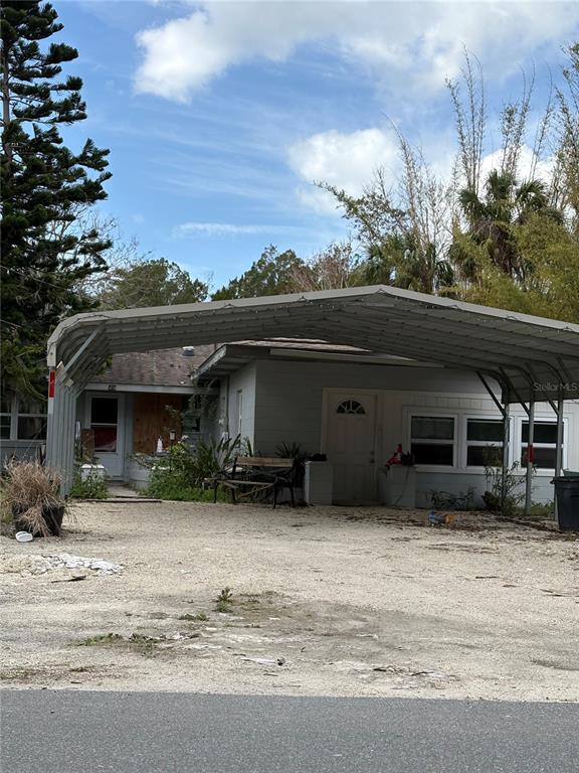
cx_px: 290
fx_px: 1160
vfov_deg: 36.8
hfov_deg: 28.0
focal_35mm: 52
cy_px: 386
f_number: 1.6
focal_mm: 5.96
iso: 32
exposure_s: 1/2212
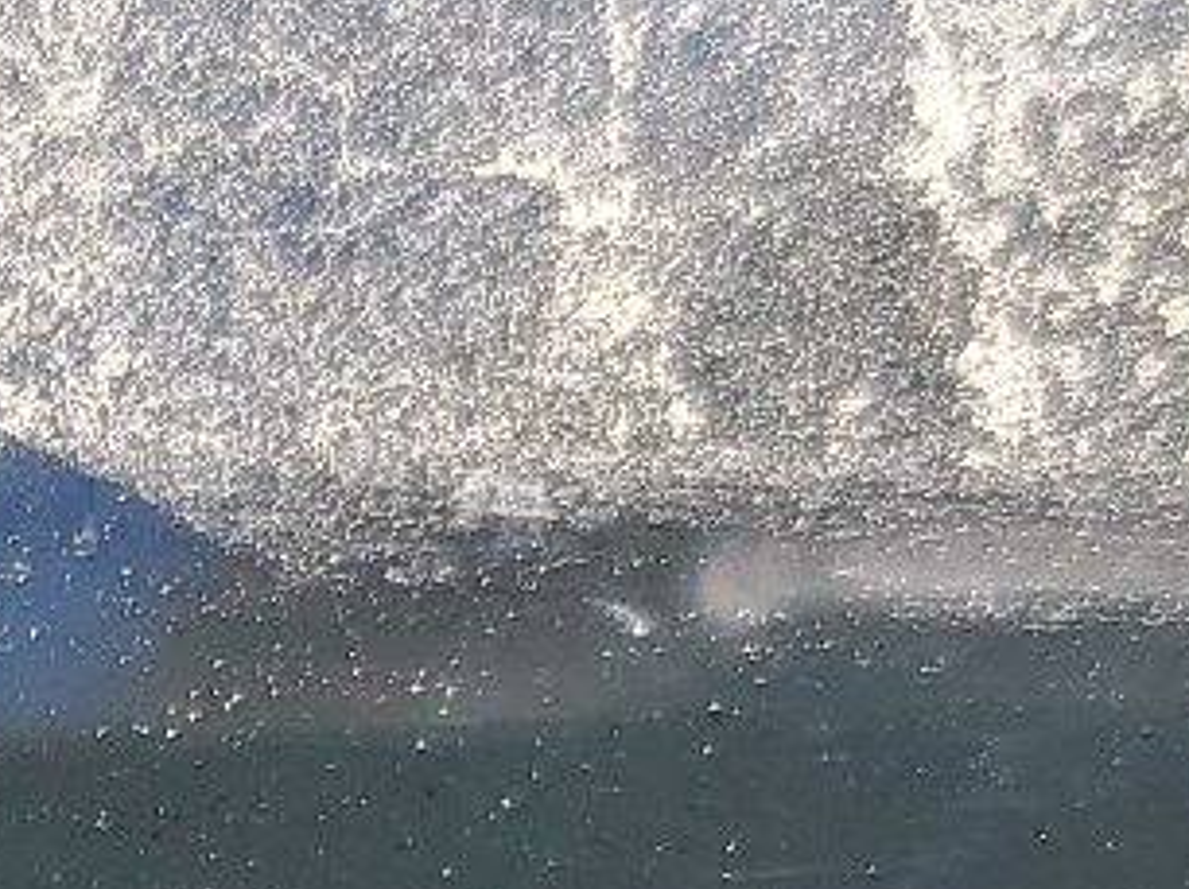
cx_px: -120
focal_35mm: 136
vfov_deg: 10.5
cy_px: 1351
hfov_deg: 14.2
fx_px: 4668
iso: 50
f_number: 1.5
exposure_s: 1/588
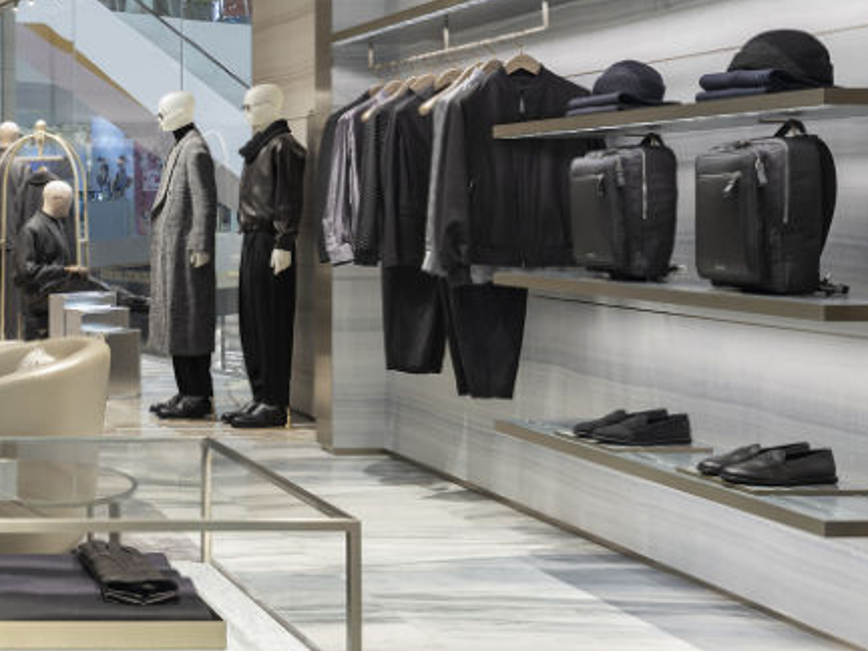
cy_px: 191
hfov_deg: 31.5
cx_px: -195
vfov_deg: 28.8
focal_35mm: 50
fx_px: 1254
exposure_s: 1
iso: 100
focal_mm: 23
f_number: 11
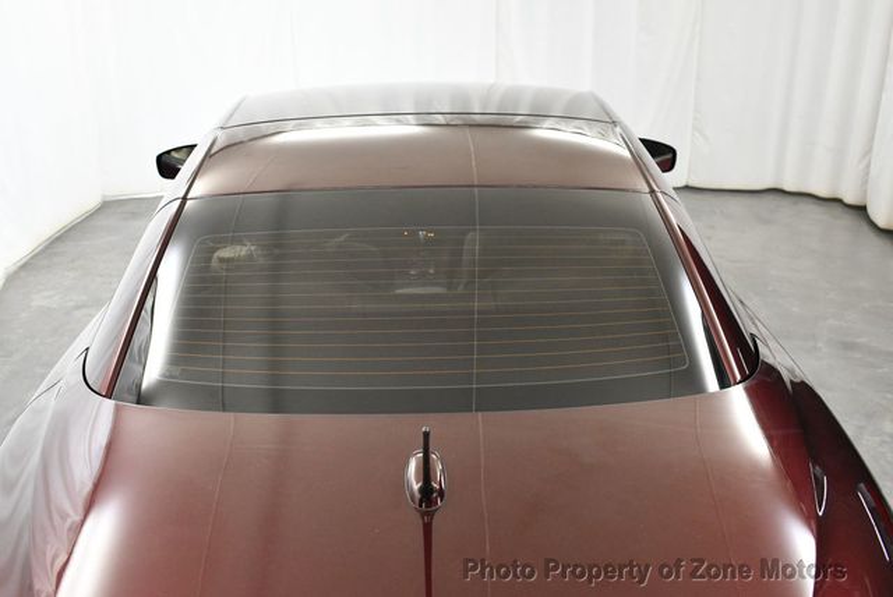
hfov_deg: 53.1
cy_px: 298
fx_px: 894
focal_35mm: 36
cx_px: 446
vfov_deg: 36.9
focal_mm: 18
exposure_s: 1/125
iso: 1600
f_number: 3.5
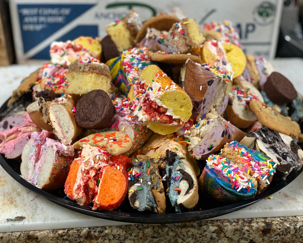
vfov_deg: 27.6
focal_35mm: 55
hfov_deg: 34.1
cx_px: 154
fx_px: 493
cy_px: 121
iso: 125
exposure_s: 1/40
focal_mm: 6
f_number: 2
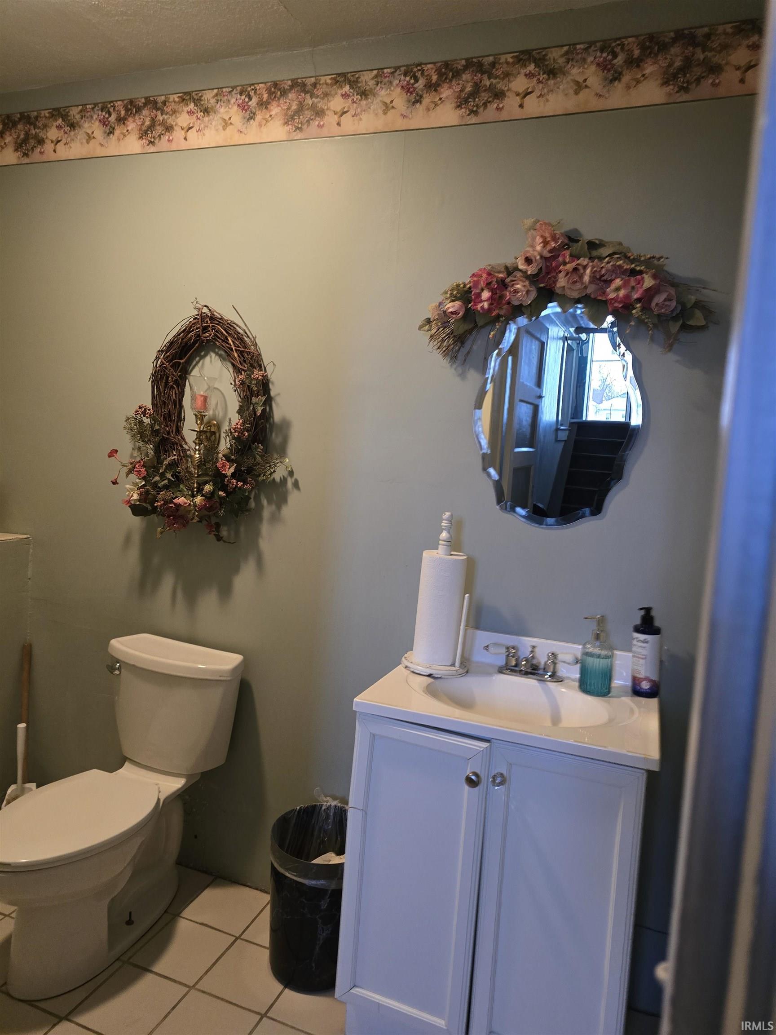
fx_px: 687
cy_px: 518
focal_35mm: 23
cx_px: 388
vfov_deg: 73.9
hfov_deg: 58.9
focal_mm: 6.3
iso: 640
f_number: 1.7
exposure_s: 1/60
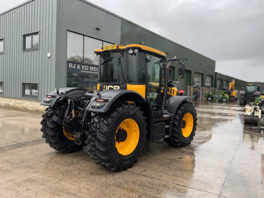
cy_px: 99
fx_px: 221
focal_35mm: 29
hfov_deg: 61.7
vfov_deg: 48.2
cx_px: 132
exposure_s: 1/122
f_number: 1.8
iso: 32
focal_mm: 3
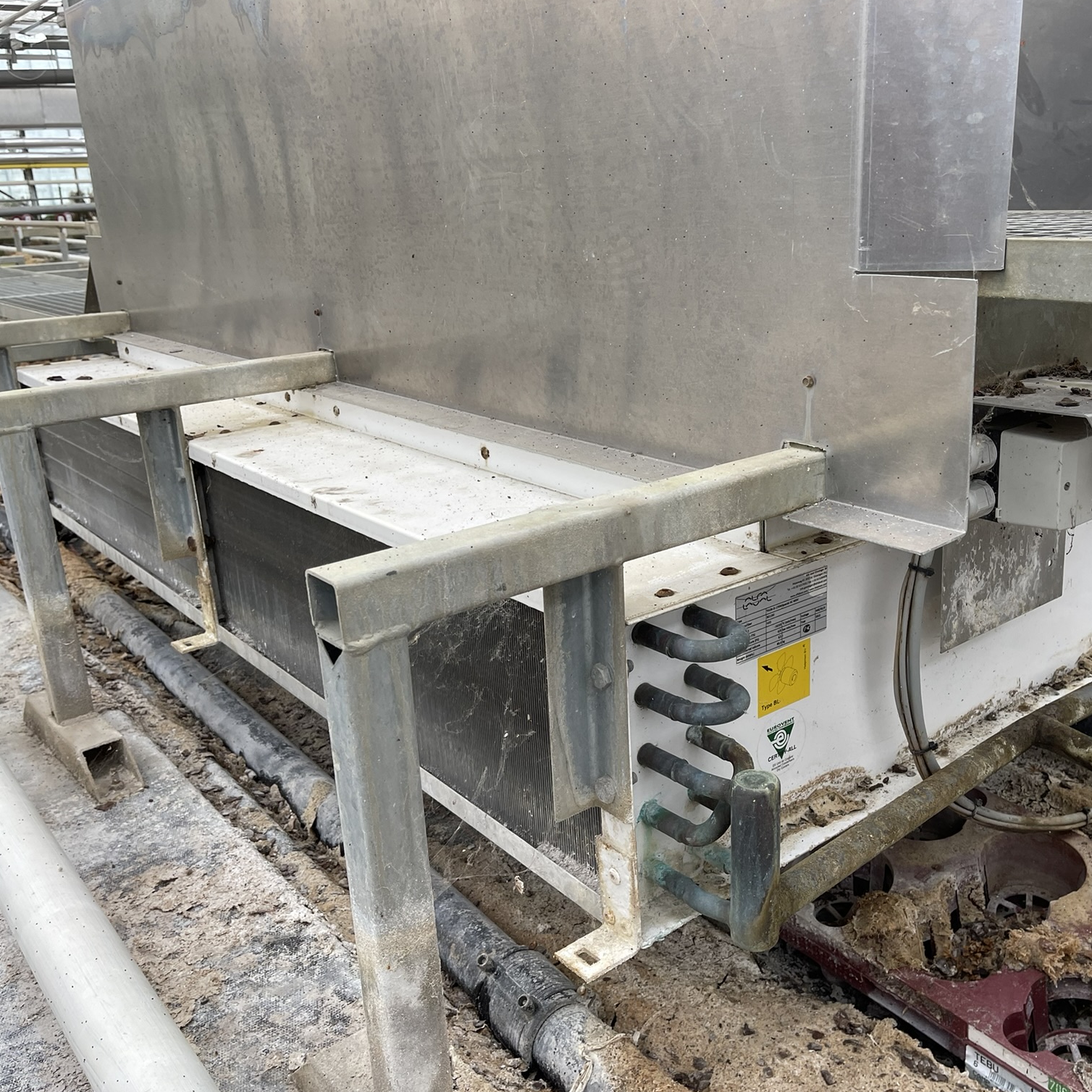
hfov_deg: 53.7
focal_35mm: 30
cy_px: 540
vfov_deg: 54.0
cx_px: 648
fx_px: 1071
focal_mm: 5.1
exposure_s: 1/121
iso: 64
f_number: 1.6
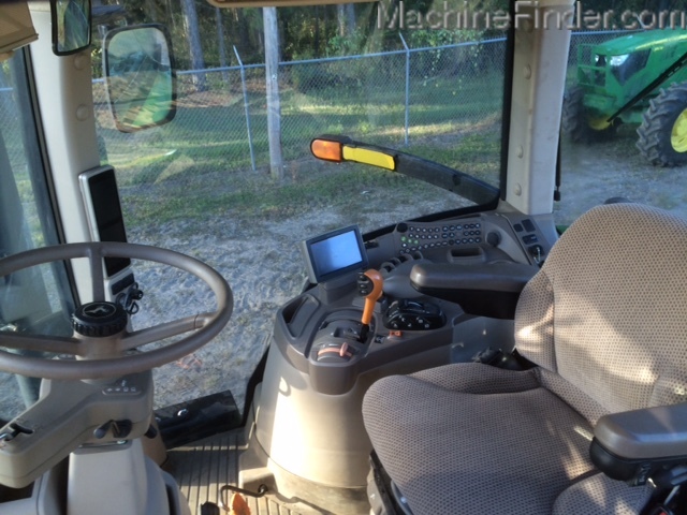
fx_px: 576
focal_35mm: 29
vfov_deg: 48.2
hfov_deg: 61.7
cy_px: 258
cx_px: 344
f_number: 2.2
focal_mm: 4.15
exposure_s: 1/120
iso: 64
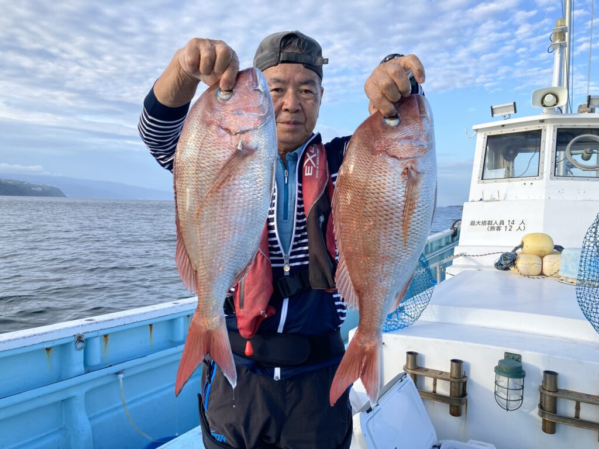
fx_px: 485
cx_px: 300
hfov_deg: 63.4
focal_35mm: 28
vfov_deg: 49.7
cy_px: 224
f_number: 1.8
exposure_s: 1/762
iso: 20
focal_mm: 3.99
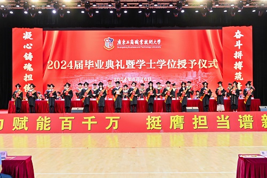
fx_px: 356
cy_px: 89
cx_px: 134
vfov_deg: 28.1
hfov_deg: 41.1
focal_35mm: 48
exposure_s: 1/200
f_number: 5.6
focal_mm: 48
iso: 2500
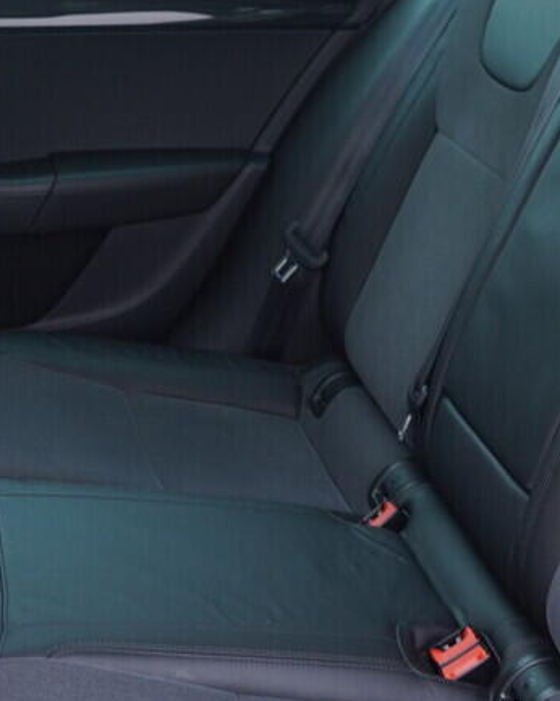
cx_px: 397
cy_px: 239
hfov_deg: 19.1
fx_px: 1659
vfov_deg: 23.8
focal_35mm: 80
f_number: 2.8
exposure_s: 1/40
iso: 250
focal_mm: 24
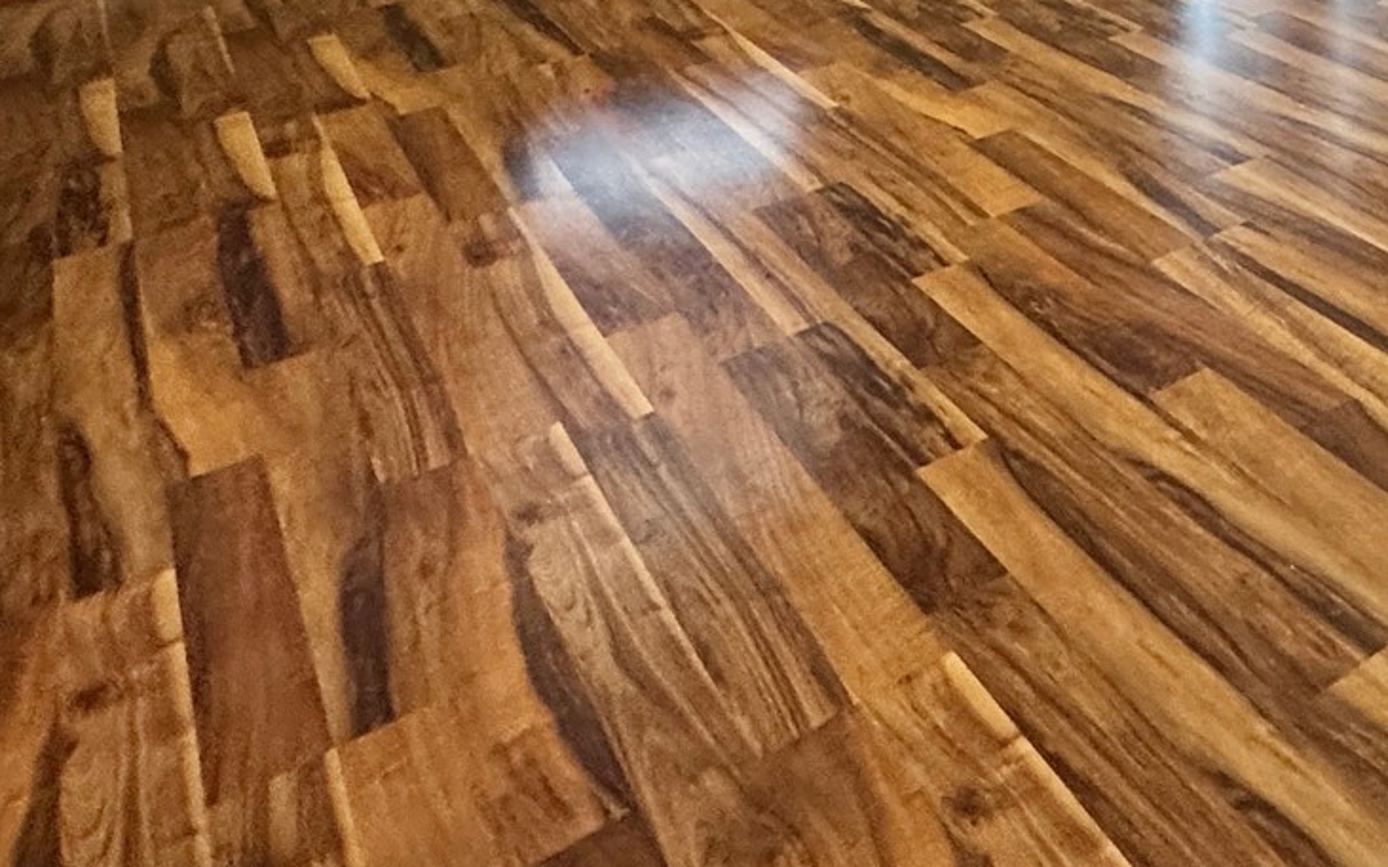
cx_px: 1208
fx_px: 1475
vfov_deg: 25.8
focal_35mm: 39
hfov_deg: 46.3
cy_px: -378
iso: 400
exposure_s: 1/60
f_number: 2.2
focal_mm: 2.22
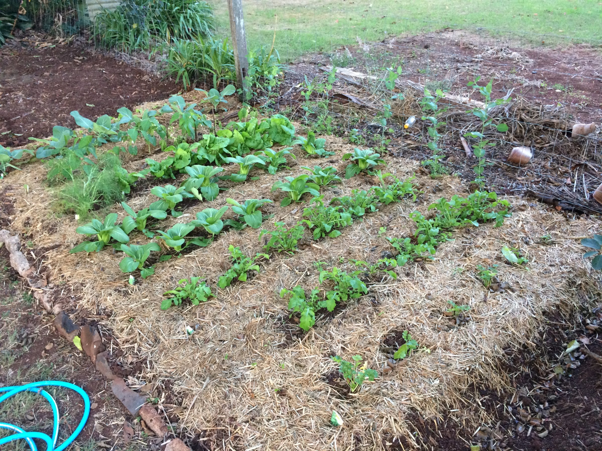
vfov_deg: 48.2
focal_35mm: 29
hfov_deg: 61.7
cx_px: 301
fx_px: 504
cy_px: 226
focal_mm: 4.15
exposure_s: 1/30
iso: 160
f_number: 2.2
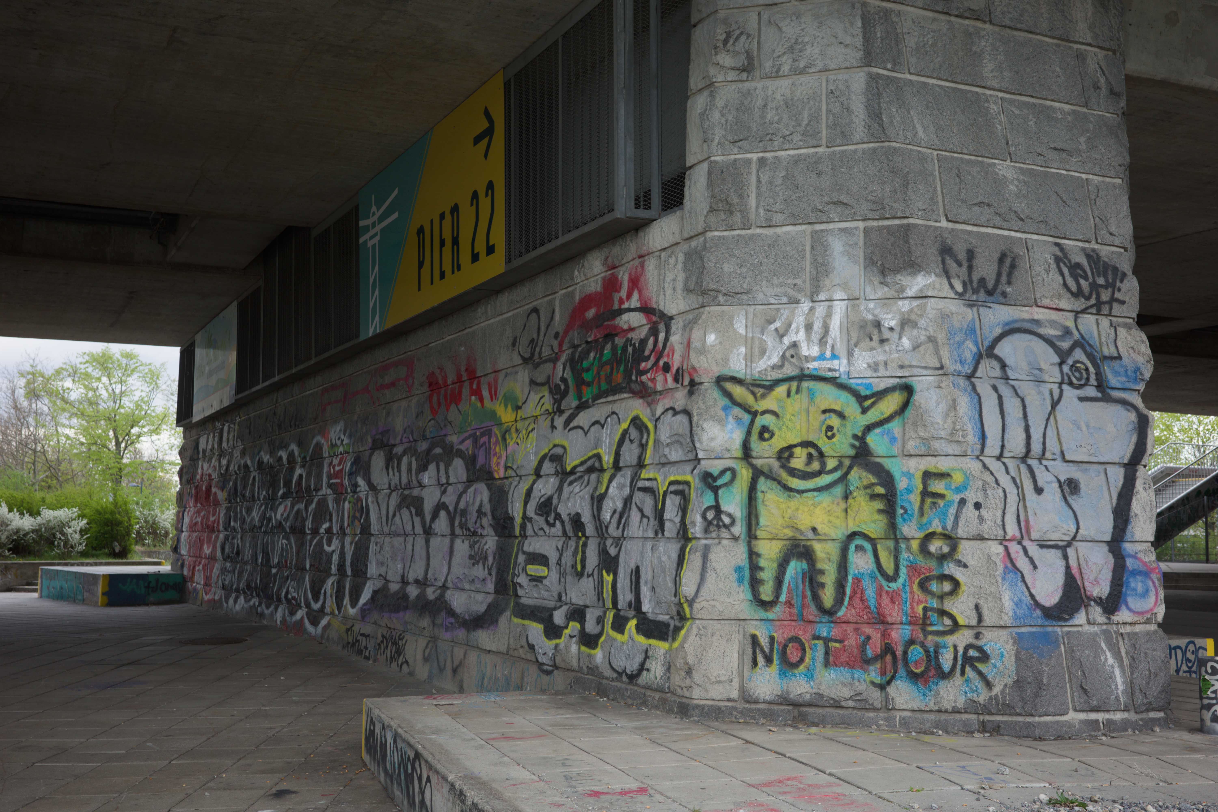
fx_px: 1353
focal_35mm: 40
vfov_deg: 33.4
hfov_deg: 48.5
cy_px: 406
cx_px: 609
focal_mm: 26
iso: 100
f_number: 4.5
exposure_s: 1/125
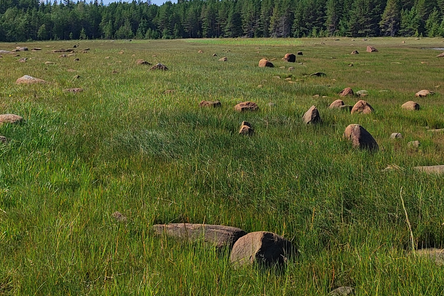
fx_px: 666
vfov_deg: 24.6
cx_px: 261
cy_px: 50
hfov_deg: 36.8
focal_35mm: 54
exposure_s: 1/912
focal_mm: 5.89
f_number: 1.89
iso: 50
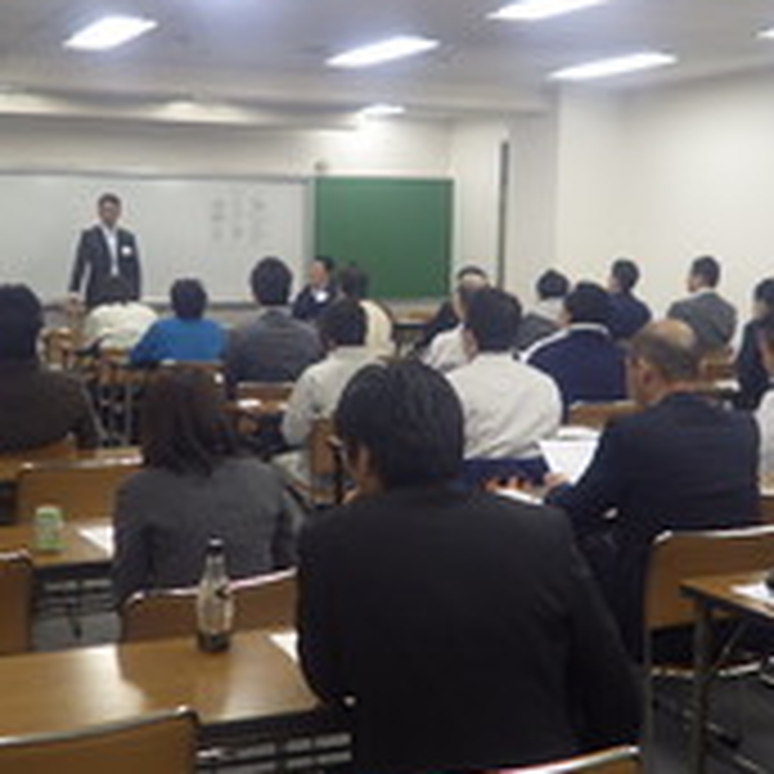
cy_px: 392
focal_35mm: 41
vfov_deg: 40.9
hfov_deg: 40.8
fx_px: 1037
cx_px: 320
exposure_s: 1/45
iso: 125
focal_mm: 3.6
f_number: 2
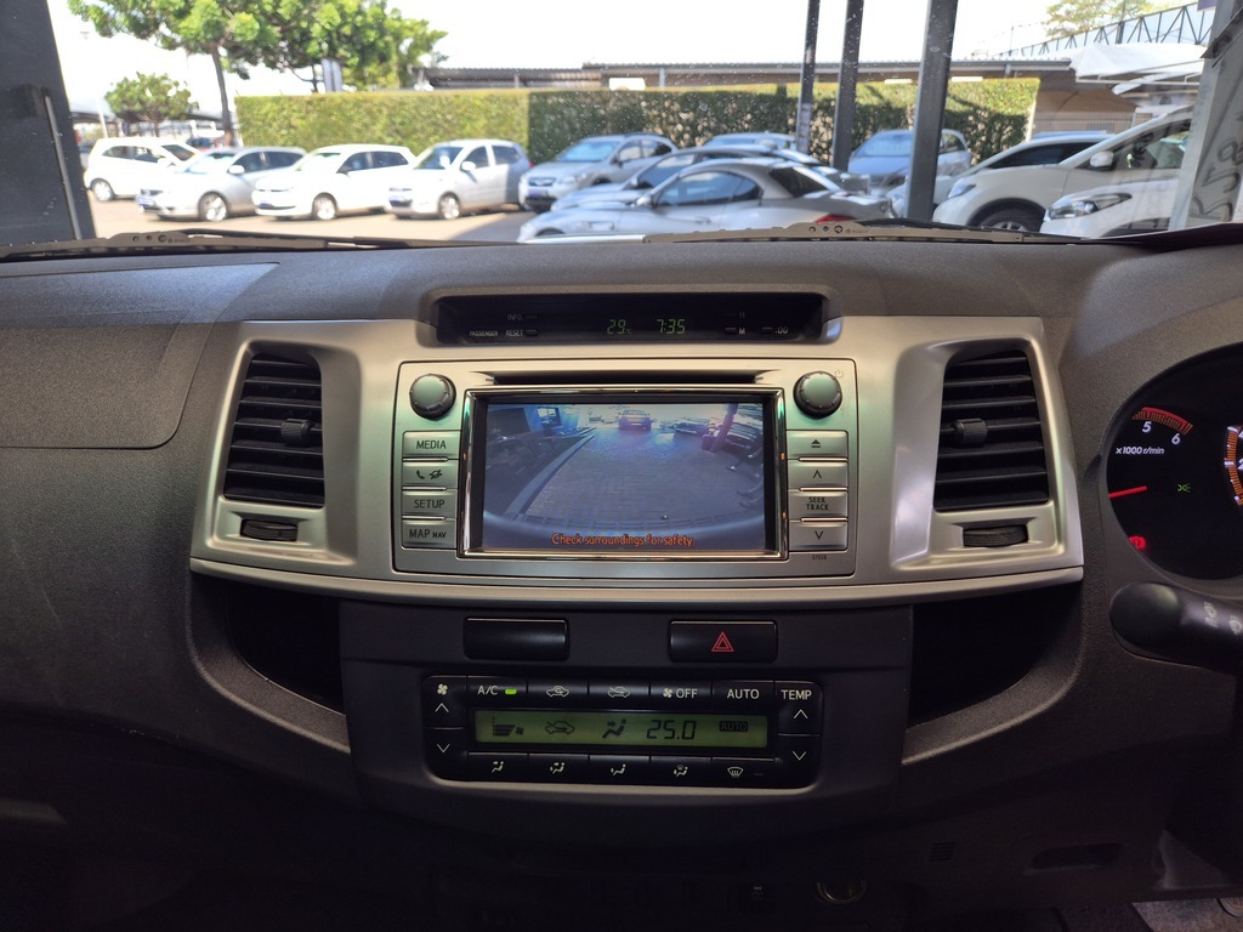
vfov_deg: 58.9
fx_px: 826
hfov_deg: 73.9
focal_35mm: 23
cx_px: 622
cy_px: 466
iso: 25
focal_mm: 5.4
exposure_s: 1/200
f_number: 1.8
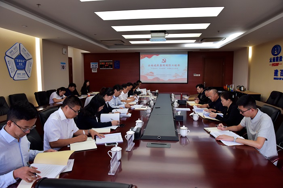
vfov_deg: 53.2
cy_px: 94
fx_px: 189
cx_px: 142
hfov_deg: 73.7
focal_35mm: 24
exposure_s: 1/125
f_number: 5.6
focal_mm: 24
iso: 800
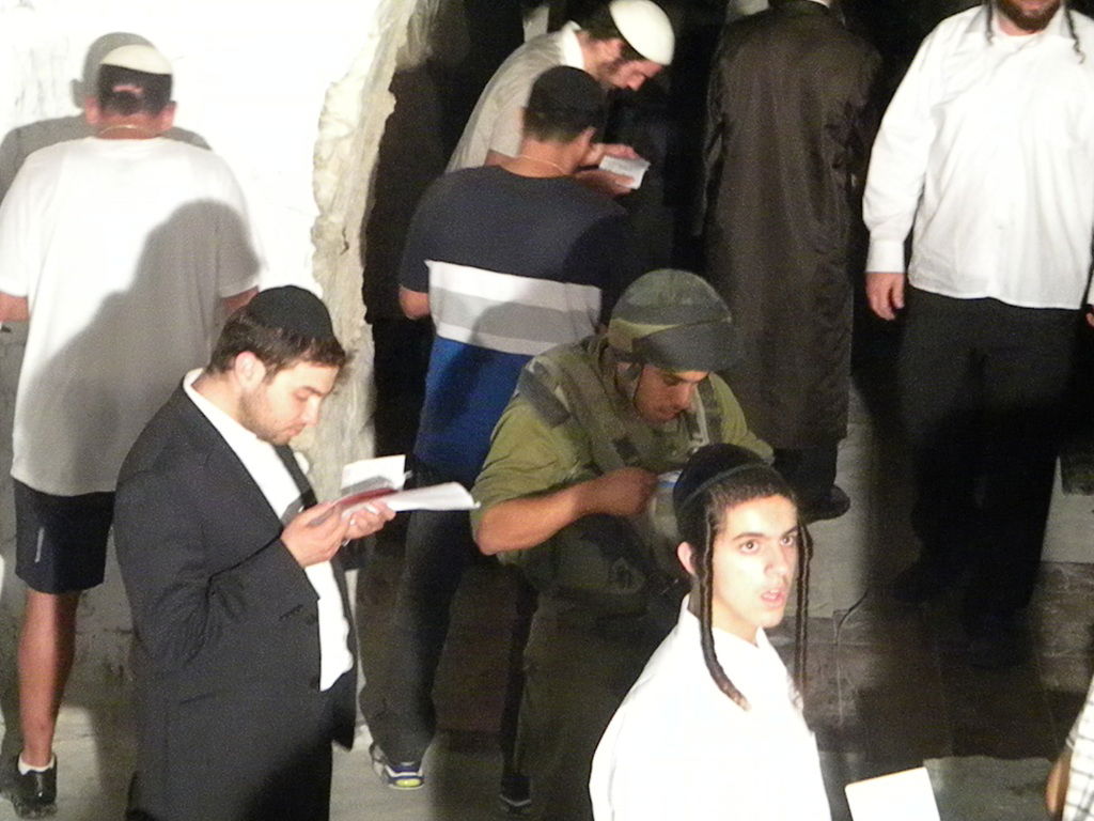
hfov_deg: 18.7
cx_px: 547
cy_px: 410
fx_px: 3318
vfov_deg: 14.1
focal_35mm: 105
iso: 3200
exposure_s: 1/26.7
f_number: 4.7
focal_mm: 19
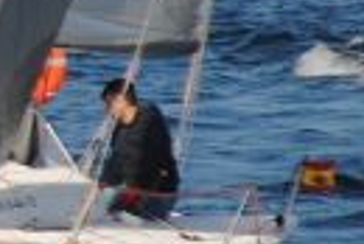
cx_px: -524
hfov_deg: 1.1
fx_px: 18645
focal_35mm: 1842
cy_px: -97
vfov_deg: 0.7
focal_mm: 200
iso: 200
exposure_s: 1/1000
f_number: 5.6
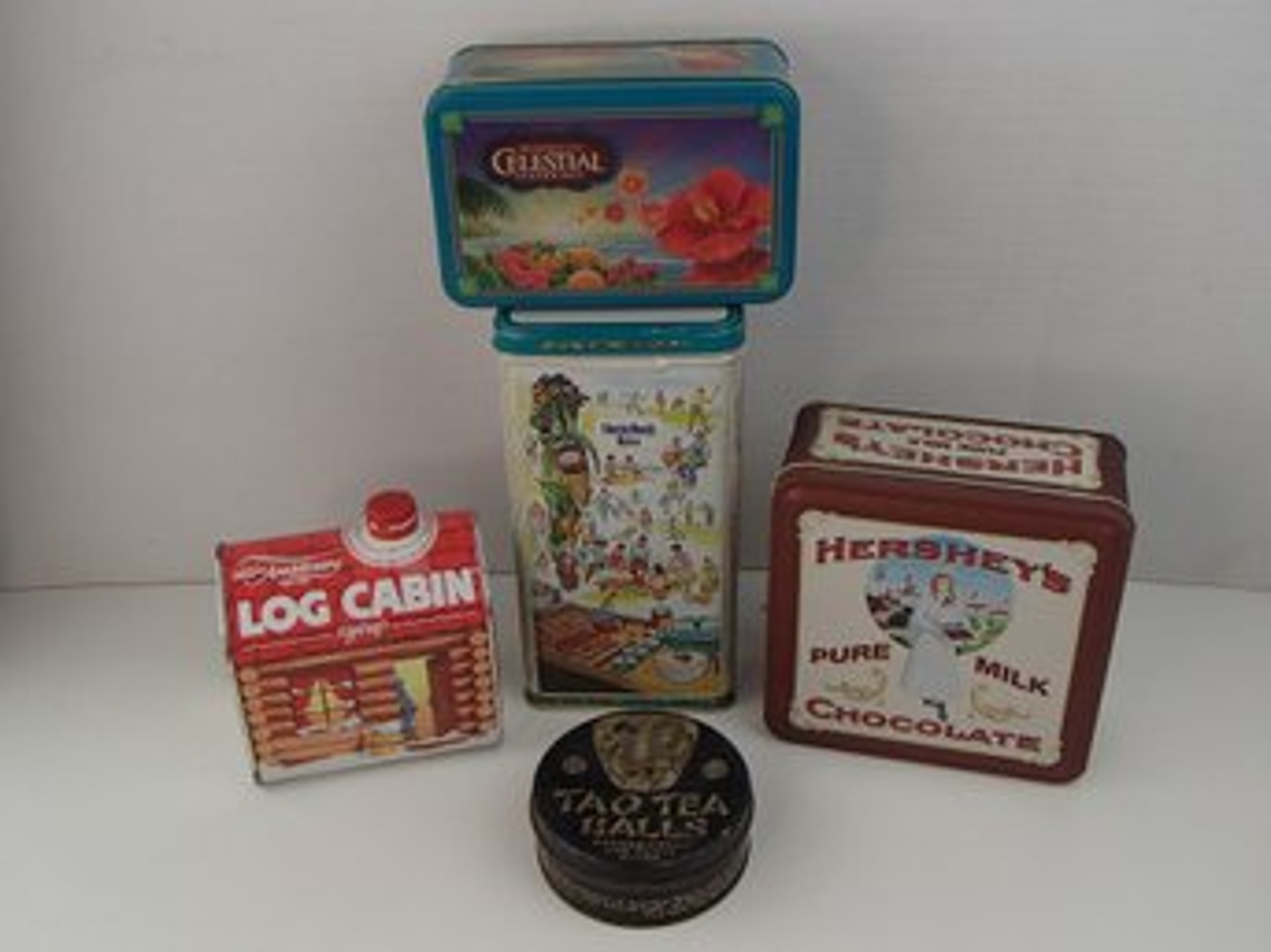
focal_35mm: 37
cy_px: 476
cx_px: 636
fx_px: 1358
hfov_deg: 50.2
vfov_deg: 38.6
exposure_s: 1/160
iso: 200
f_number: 4.7
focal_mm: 6.64
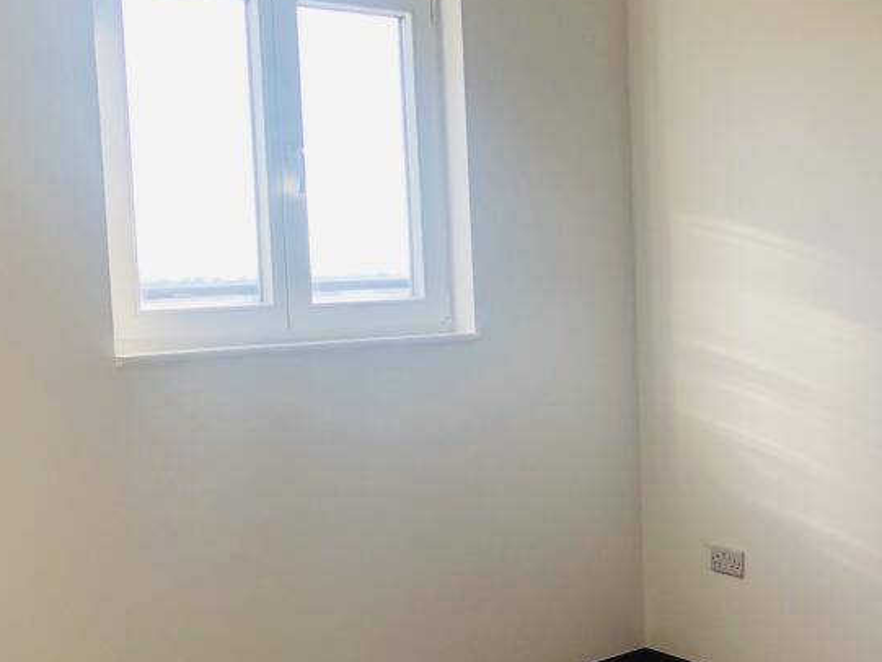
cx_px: 673
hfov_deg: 35.3
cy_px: 380
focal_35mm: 53
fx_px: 1351
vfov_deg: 27.5
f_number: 1.8
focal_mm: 4
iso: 25
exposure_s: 1/120
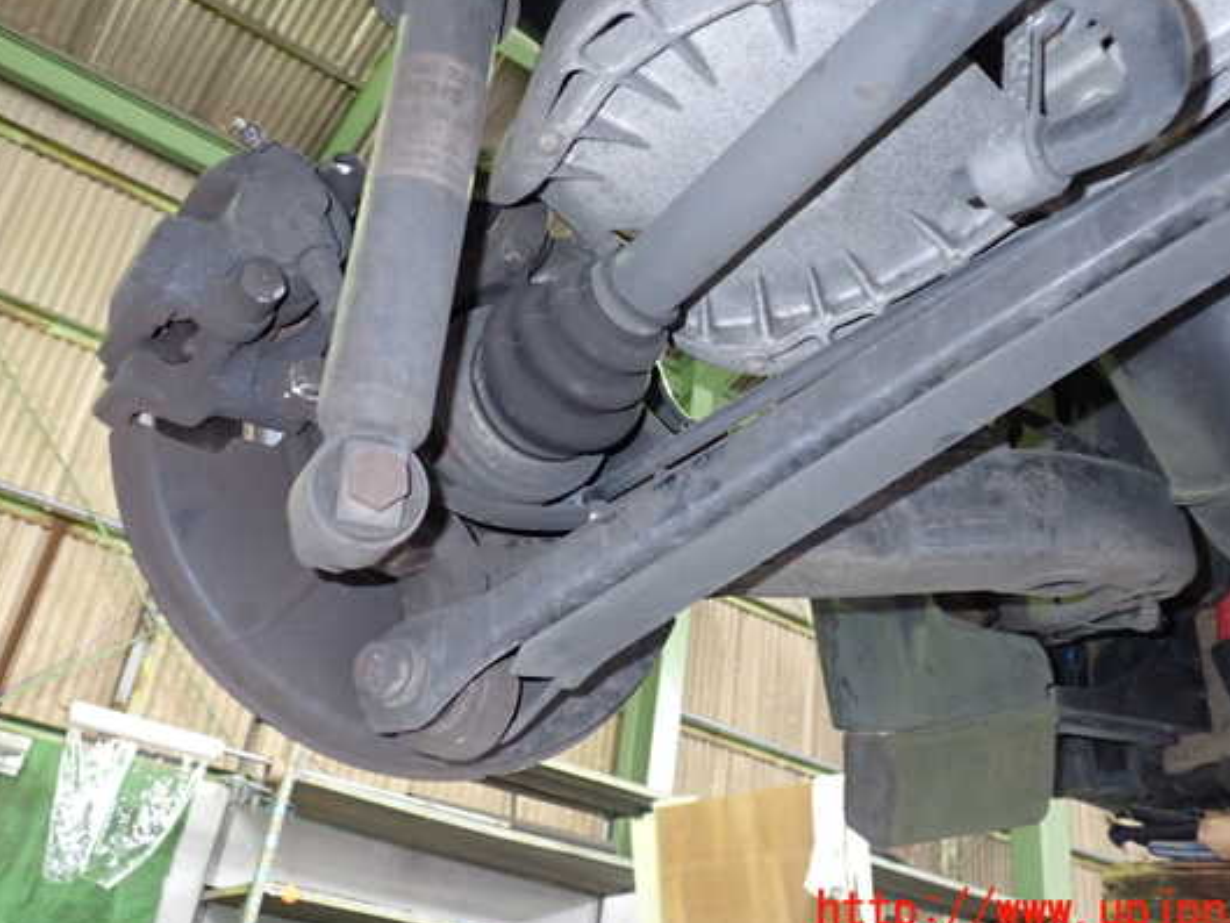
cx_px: 644
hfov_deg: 53.9
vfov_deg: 41.8
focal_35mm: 34
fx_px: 1208
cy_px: 418
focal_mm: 5.4
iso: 800
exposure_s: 1/3
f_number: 6.3
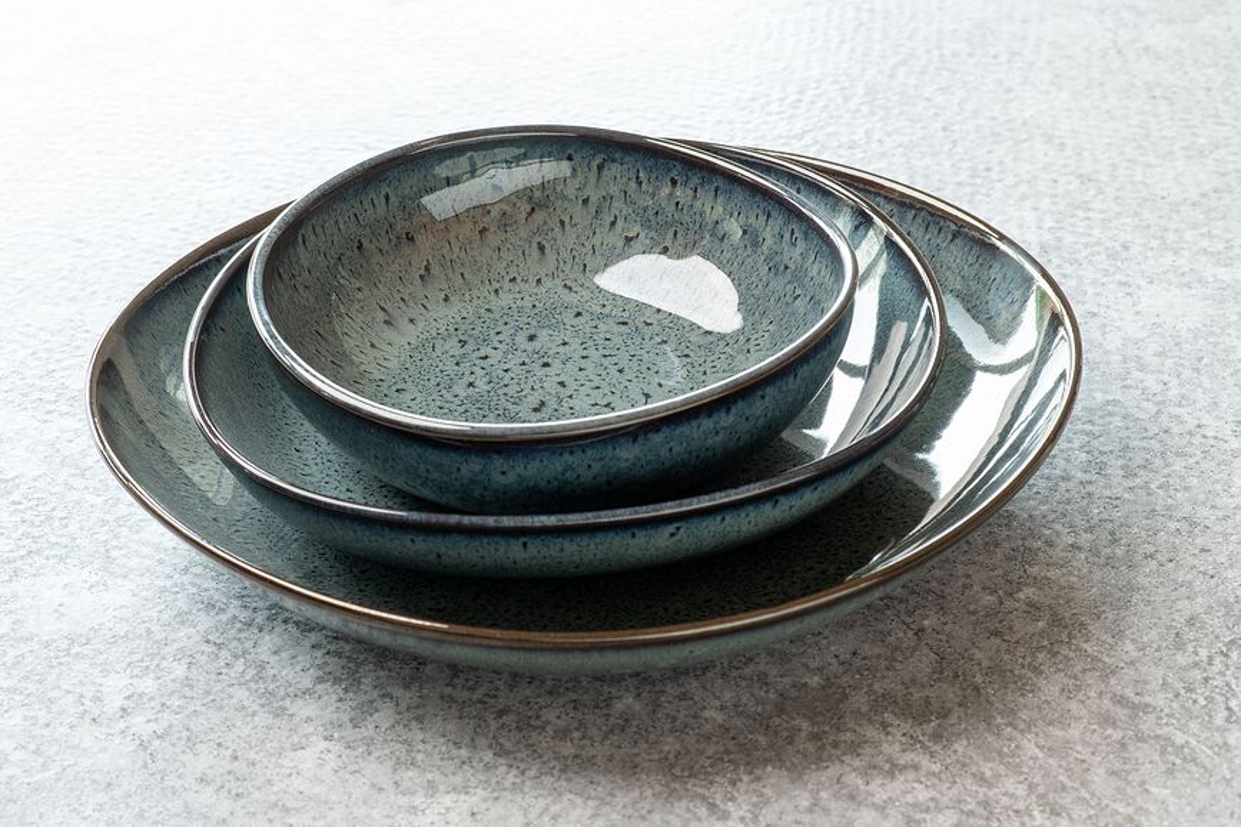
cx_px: 620
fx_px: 2930
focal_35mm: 85
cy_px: 414
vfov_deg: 16.1
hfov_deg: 23.9
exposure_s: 1
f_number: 14
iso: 100
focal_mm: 85
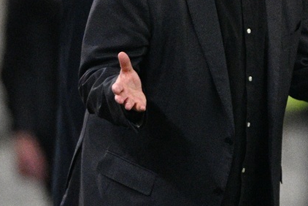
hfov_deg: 1.6
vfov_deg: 1.1
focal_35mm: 1299
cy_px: 6
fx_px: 11121
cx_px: 208
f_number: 4
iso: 3200
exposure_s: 1/1250
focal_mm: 560
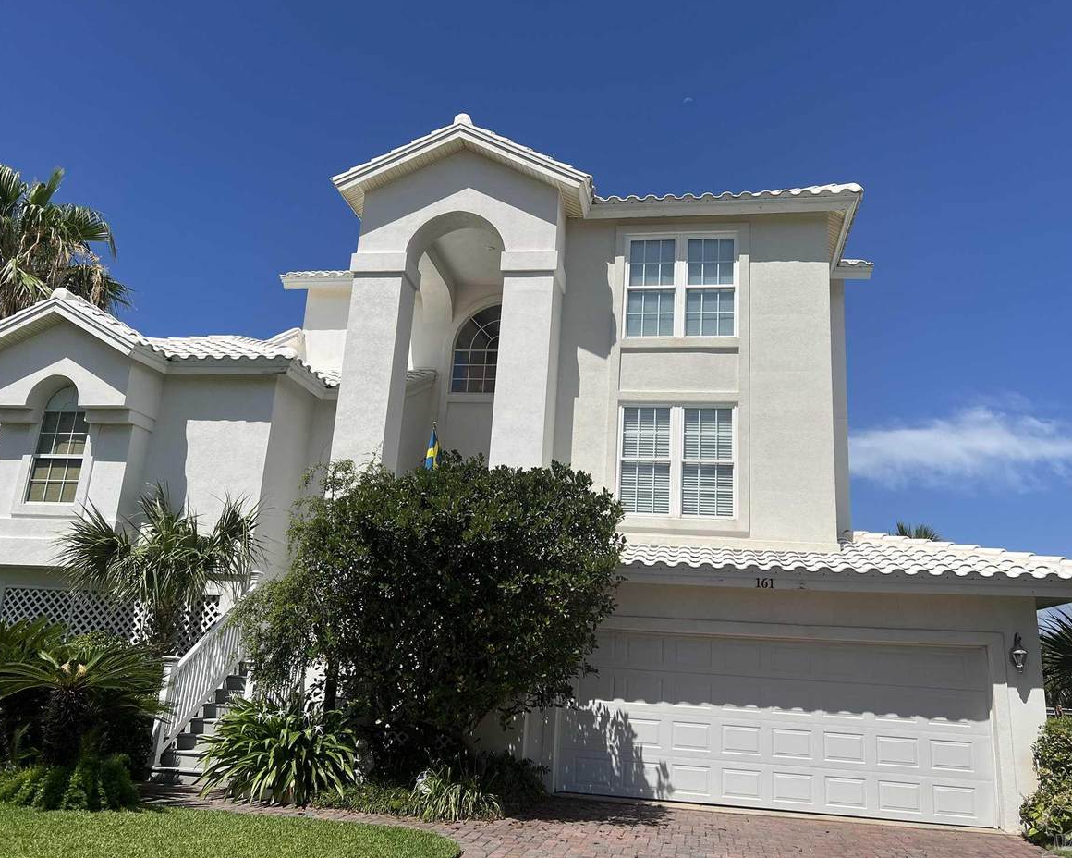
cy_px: 425
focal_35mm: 28
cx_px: 549
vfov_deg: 51.5
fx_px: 888
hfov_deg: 62.2
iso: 50
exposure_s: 1/8000
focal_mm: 5.7
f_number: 1.5
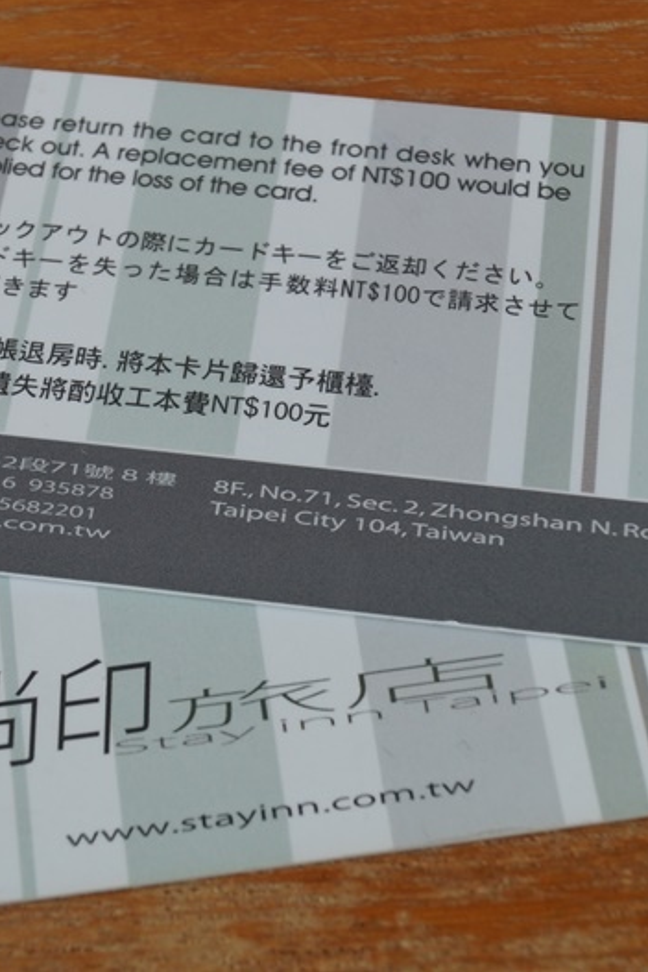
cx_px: 246
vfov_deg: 25.4
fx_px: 2152
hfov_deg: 17.1
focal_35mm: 80
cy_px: 482
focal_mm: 35
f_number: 9
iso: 125
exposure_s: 1/60
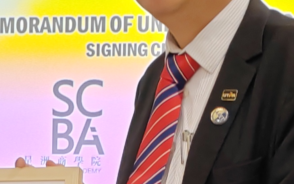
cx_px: 115
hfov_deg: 13.2
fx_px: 1274
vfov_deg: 7.8
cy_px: 408
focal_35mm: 159
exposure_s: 1/50
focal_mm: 5.52
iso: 320
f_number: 1.9
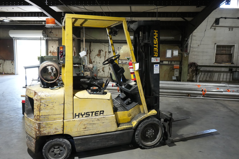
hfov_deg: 65.5
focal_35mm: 28
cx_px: 120
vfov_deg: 46.4
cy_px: 80
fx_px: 186
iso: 4000
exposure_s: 1/250
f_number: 5.6
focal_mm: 28
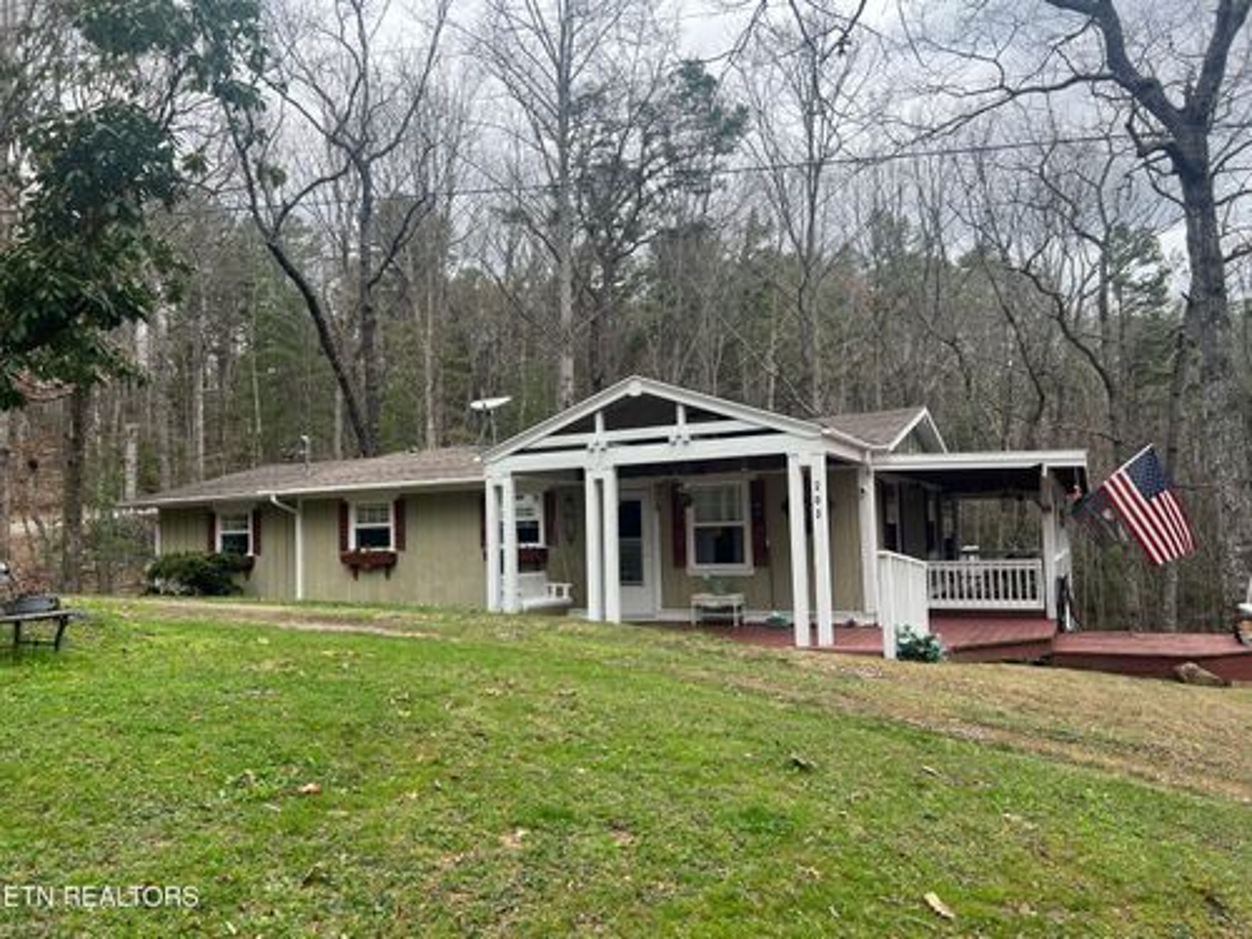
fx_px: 940
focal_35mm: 26
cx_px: 626
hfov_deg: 67.3
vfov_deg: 53.1
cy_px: 470
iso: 50
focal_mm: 5.7
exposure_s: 1/1361
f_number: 1.5
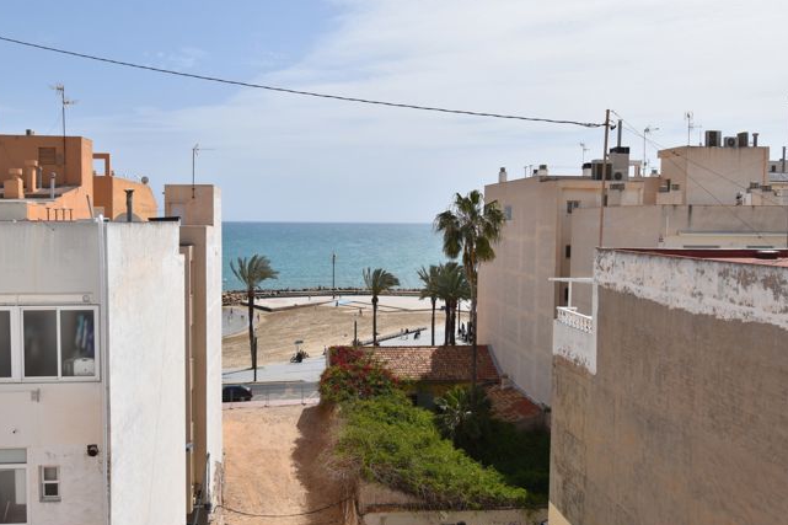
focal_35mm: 33
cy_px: 261
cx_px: 360
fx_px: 722
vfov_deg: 39.9
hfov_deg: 57.2
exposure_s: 1/400
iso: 100
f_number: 10
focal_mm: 20
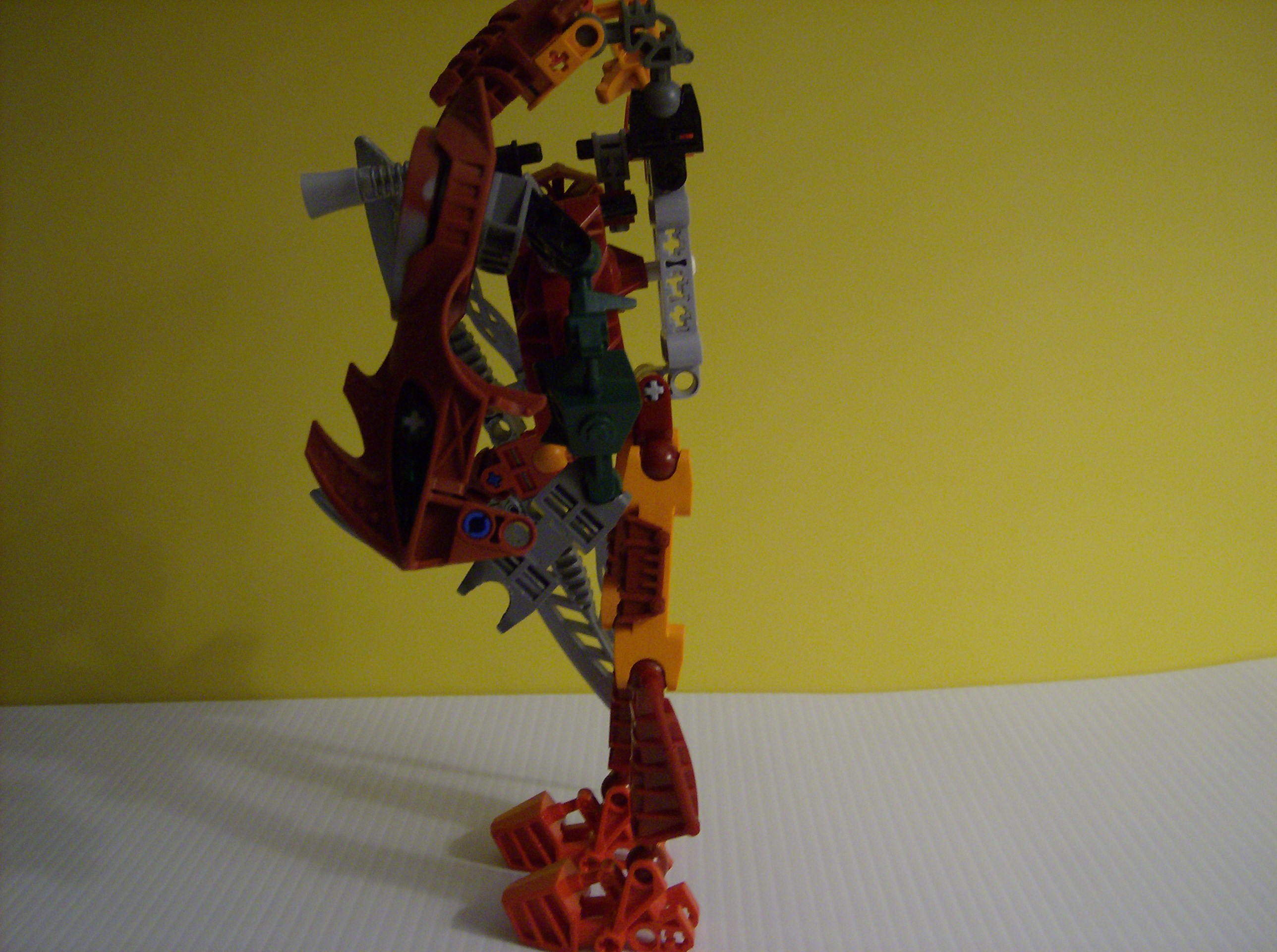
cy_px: 476
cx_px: 638
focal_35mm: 36
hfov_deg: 51.5
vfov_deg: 39.5
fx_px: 1325
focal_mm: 6
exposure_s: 1/49.9
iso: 200
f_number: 2.8
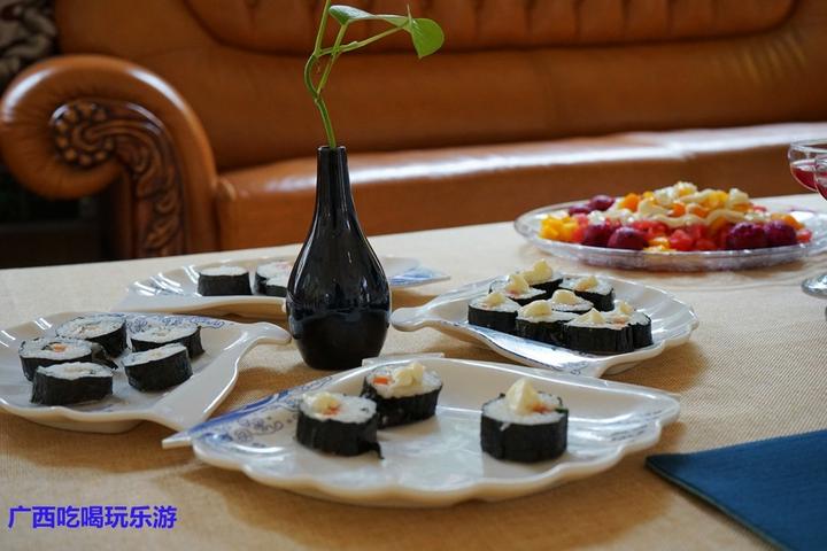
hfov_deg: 43.6
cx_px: 414
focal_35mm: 45
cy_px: 276
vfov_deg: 29.9
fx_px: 1034
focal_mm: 45
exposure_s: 1/60
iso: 1600
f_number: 7.1
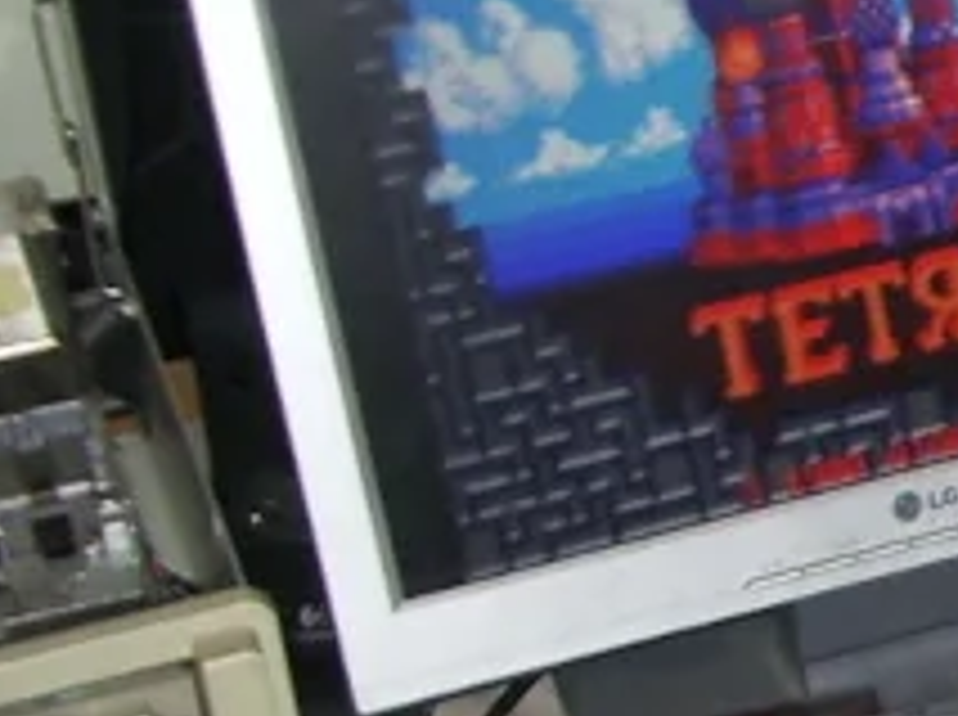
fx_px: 4365
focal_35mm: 158
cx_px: 2010
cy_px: 536
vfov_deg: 9.4
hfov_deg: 11.2
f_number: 2.6
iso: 100
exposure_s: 1/40
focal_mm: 5.8
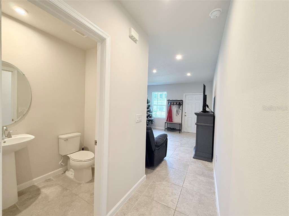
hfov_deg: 102.1
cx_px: 144
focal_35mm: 14
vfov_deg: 85.7
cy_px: 108
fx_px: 117
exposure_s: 1/120
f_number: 2.2
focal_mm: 2.22
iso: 250
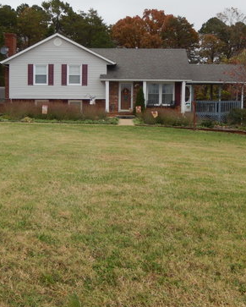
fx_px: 554
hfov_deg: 24.9
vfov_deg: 30.9
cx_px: 88
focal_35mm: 61
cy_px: 131
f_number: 4
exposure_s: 1/250
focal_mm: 6.5
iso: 125
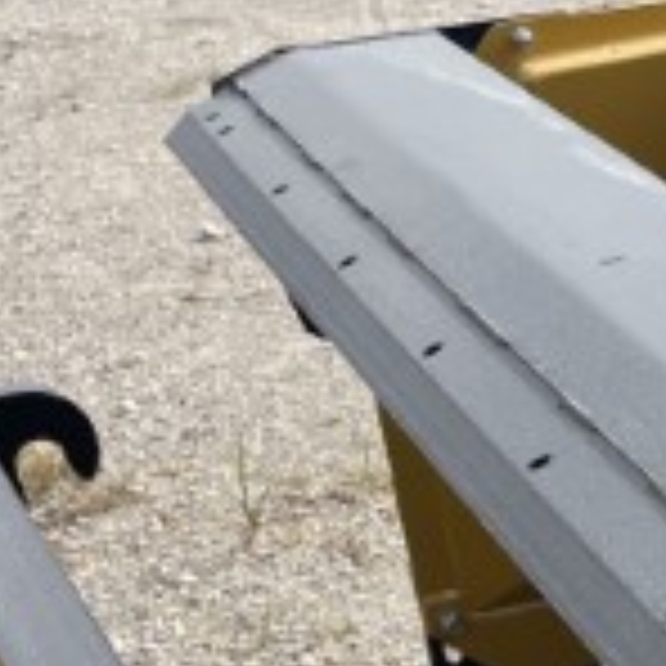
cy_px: 873
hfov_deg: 12.6
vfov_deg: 13.5
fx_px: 2699
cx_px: 1269
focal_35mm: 124
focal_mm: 4.2
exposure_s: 1/2092
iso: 32
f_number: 1.6
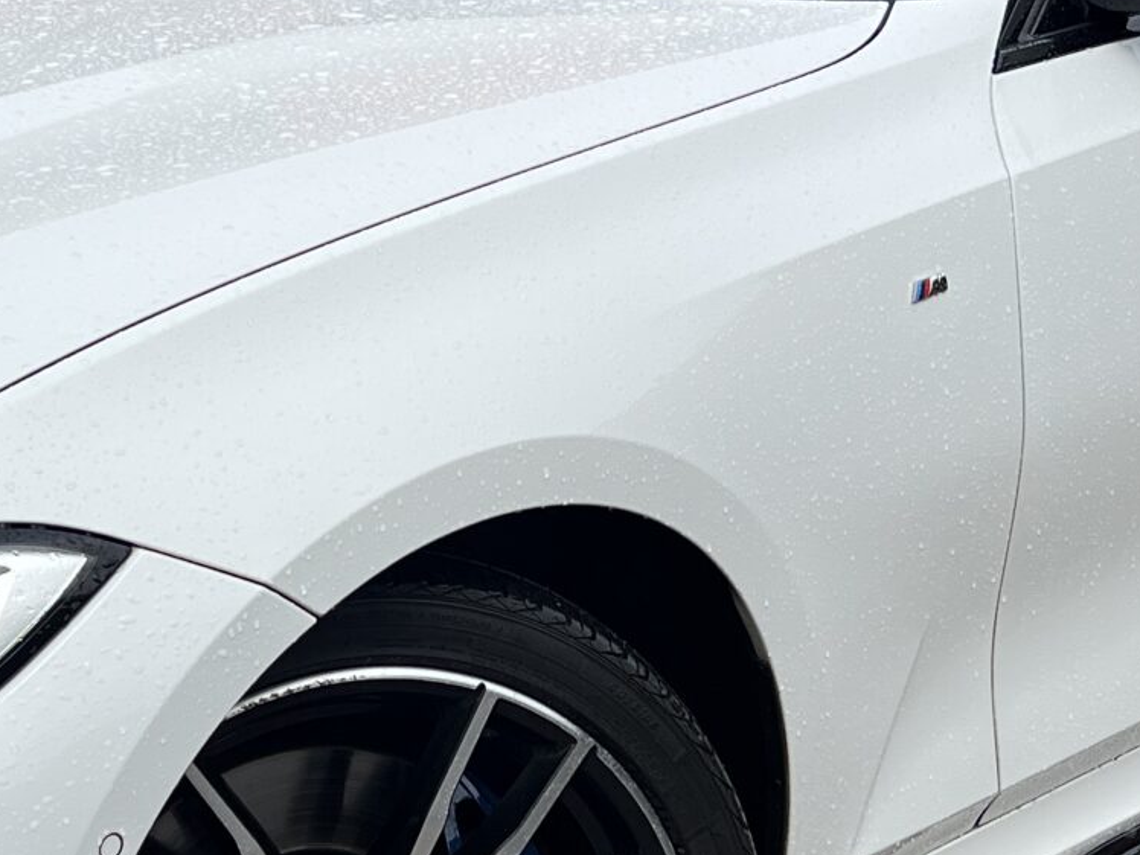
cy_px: 547
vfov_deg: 16.6
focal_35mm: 89
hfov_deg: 21.9
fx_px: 2931
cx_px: 332
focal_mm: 5.7
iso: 50
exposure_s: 1/4630
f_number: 1.5
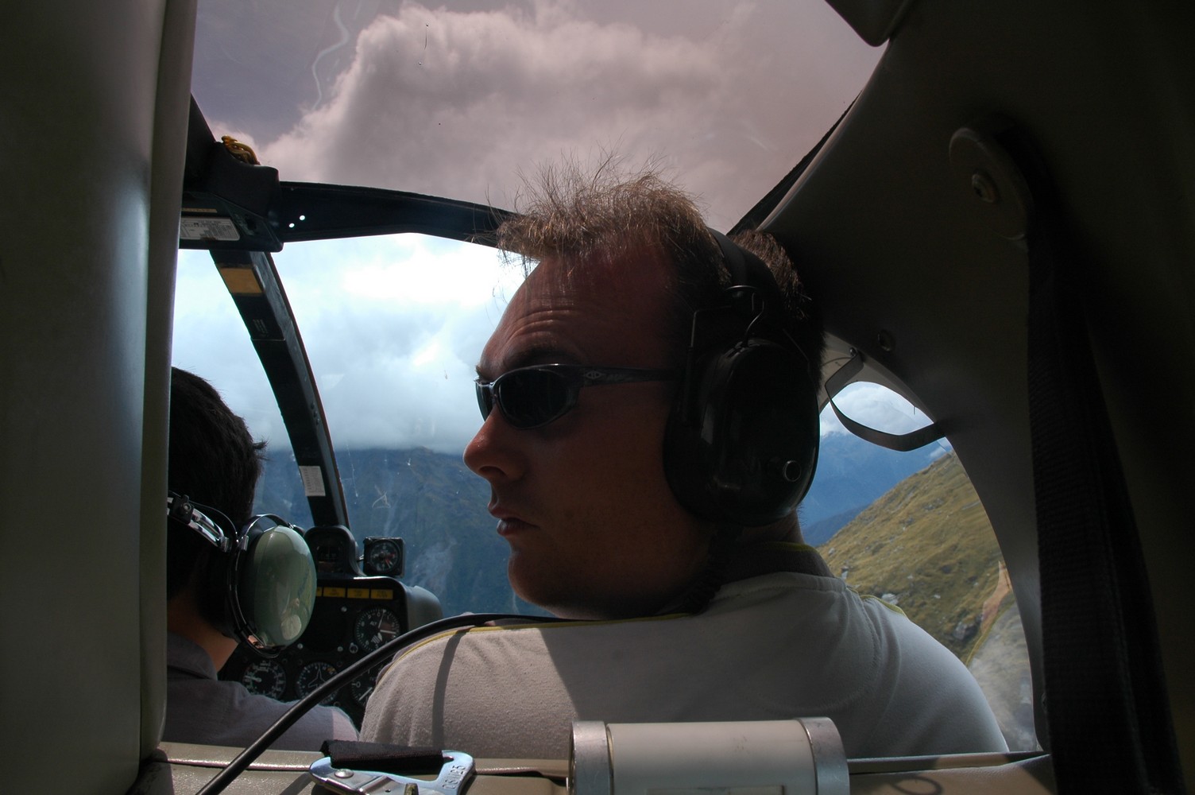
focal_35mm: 27
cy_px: 398
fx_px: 895
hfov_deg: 67.4
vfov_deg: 47.8
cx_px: 598
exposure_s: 1/200
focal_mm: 18
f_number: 10
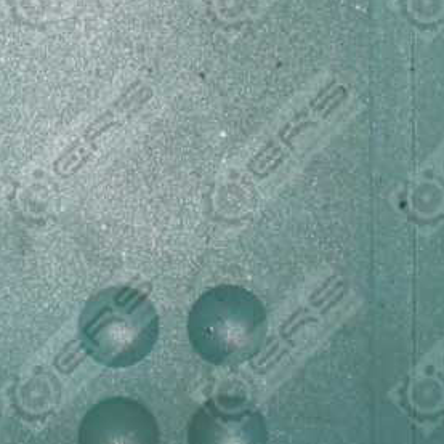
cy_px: -124
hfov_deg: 11.7
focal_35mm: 149
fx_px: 2162
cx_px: 146
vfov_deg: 11.4
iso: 50
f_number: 3.1
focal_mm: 6.3
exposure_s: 1/30
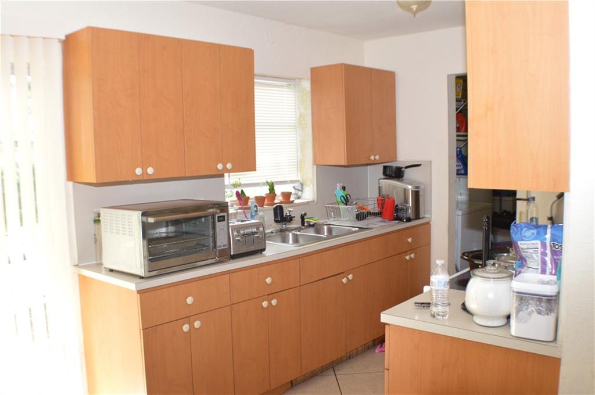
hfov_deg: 46.5
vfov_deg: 31.8
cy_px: 198
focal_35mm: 42
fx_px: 693
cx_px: 298
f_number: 4.5
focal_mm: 28
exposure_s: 1/60
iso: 400
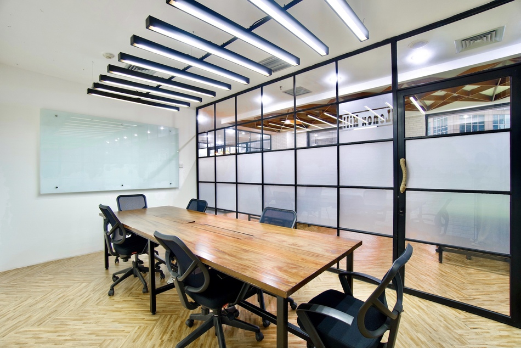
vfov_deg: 77.4
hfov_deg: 100.4
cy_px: 174
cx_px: 260
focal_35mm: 15
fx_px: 217
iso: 200
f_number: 4
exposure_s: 1/10
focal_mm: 10
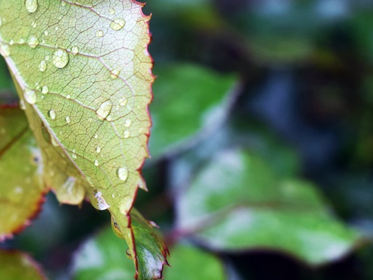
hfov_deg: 18.1
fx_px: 1164
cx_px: 83
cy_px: 83
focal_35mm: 108
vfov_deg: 13.7
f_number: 8
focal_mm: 38
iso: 400
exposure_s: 1/200
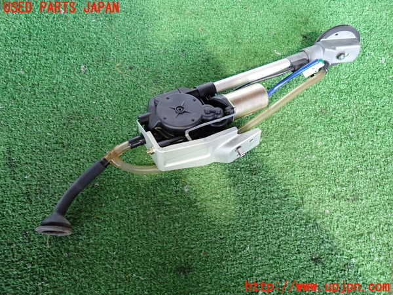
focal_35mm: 25
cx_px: 196
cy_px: 148
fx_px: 284
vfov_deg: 54.9
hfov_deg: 69.4
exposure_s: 1/30
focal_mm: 4.5
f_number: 2
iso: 400
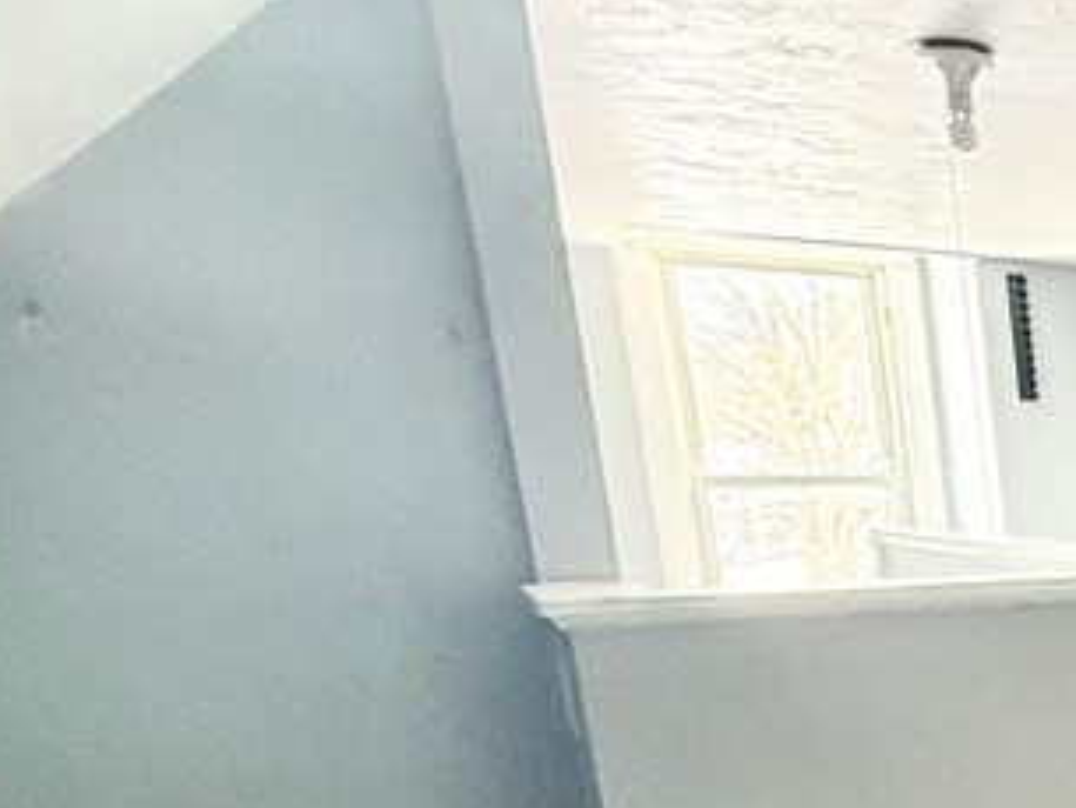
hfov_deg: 28.0
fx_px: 1462
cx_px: 1591
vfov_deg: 28.3
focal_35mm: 47
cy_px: 872
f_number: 2.2
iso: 500
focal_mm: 2.22
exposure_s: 1/60
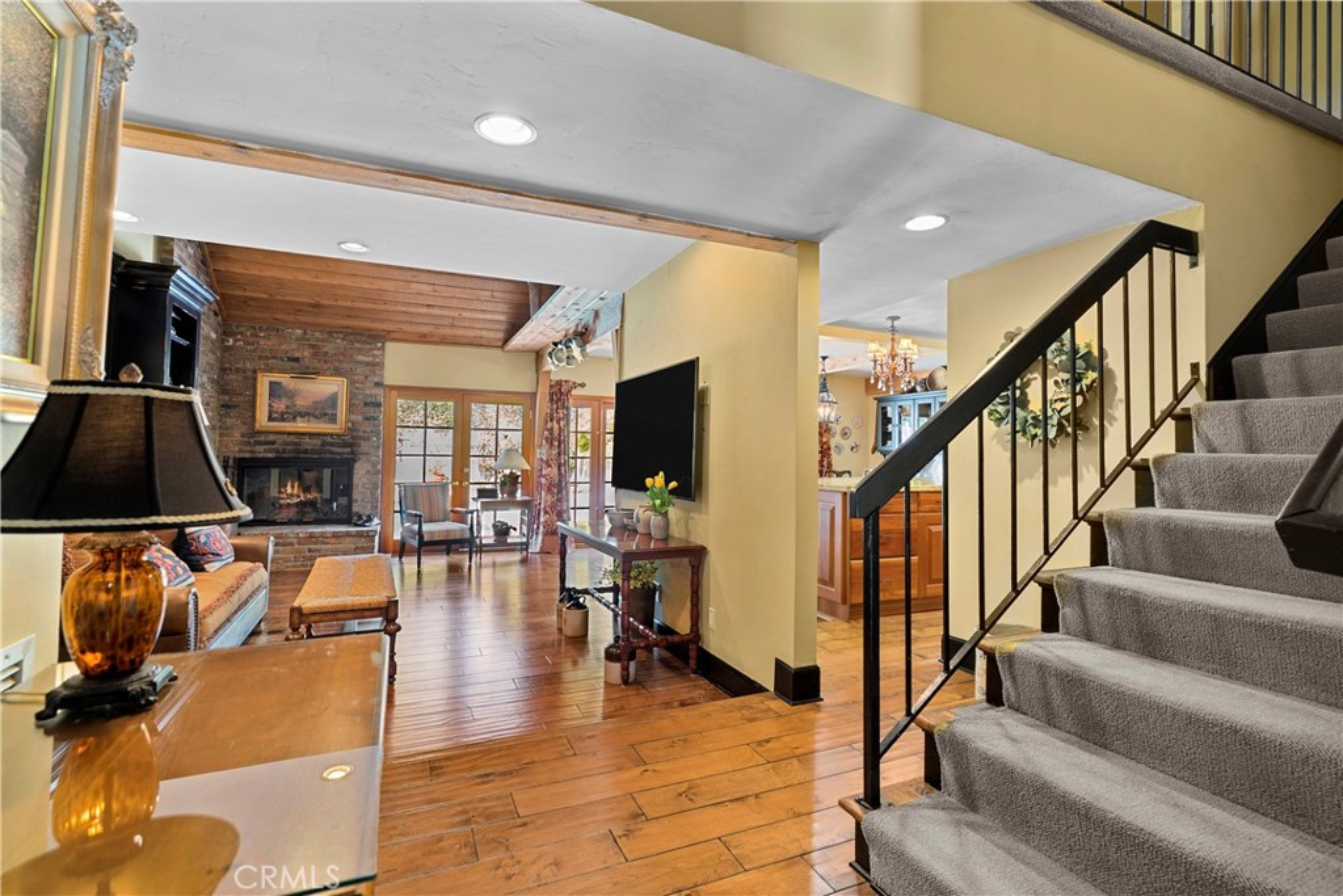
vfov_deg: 73.8
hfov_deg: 96.7
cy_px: 448
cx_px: 672
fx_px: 597
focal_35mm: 16
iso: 250
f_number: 6.3
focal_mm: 16
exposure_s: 1/2
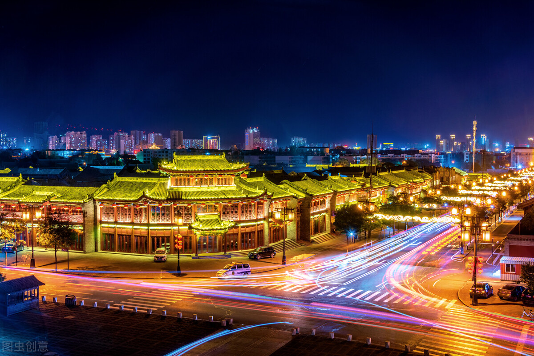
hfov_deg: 46.4
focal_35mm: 42
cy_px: 178
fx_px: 623
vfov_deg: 31.9
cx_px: 267
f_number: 14
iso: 100
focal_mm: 42
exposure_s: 20
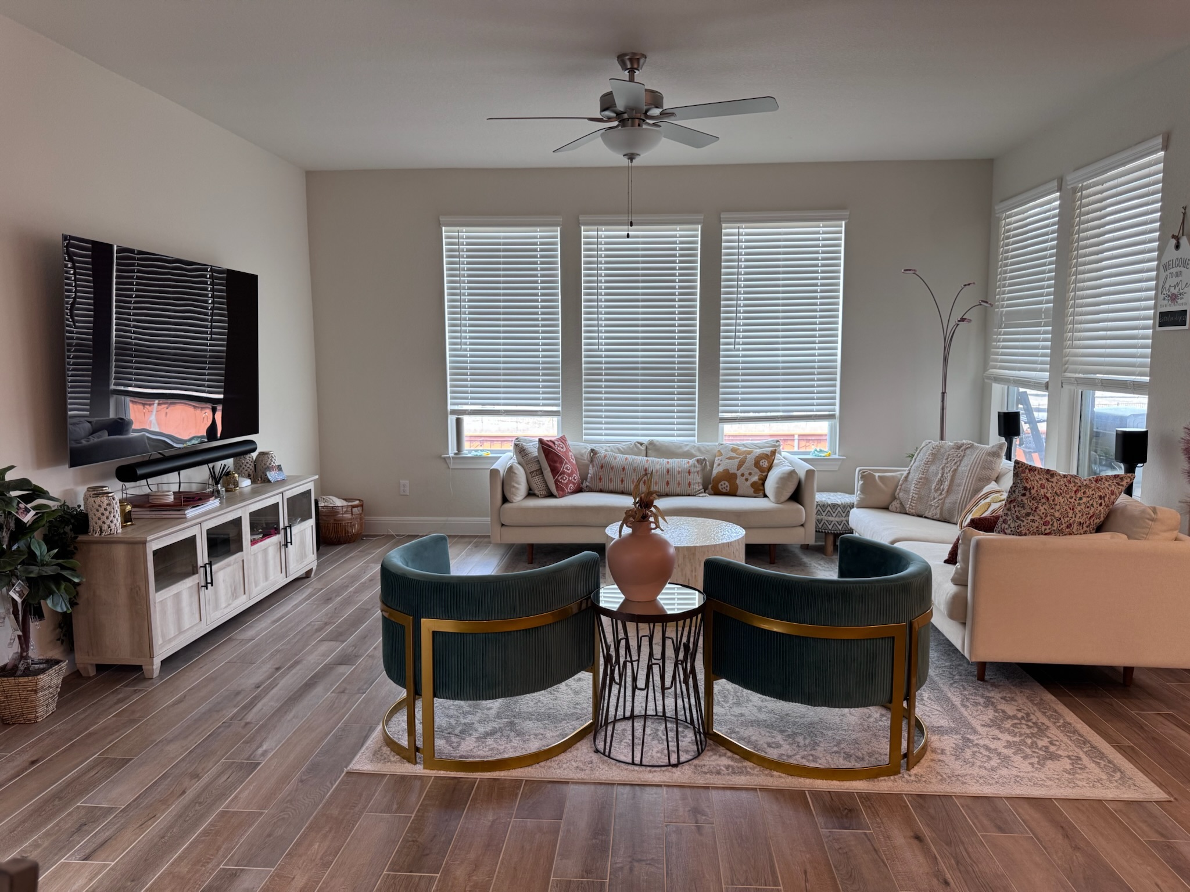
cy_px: 446
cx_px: 595
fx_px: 825
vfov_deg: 56.8
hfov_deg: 71.6
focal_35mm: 24
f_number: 1.78
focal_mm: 6.76
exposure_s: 1/120
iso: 125
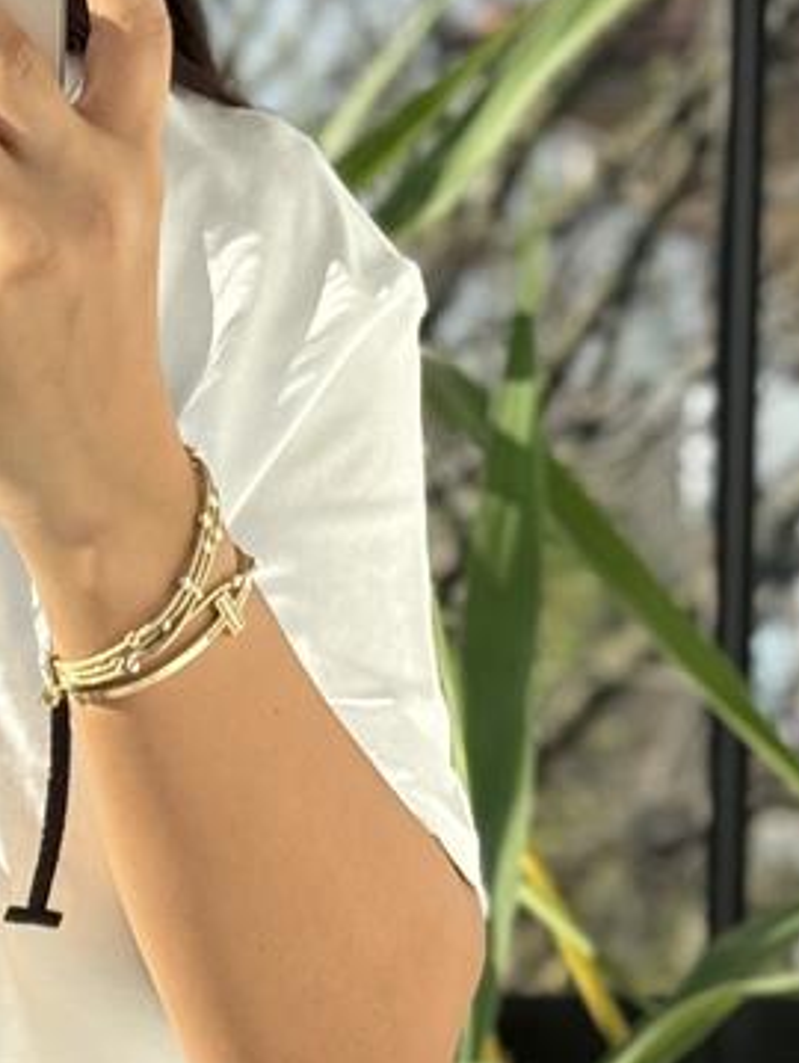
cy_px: 1011
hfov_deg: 8.3
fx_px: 5468
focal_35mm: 178
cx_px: -41
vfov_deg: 11.0
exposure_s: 1/1149
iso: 80
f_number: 1.78
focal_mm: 6.76
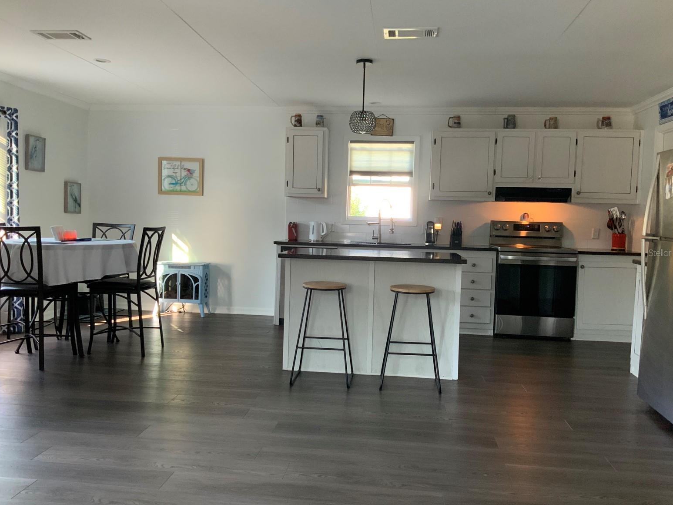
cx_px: 342
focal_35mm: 30
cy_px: 252
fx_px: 583
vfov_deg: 46.8
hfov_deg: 60.0
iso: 200
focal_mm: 3
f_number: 1.8
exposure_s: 1/60
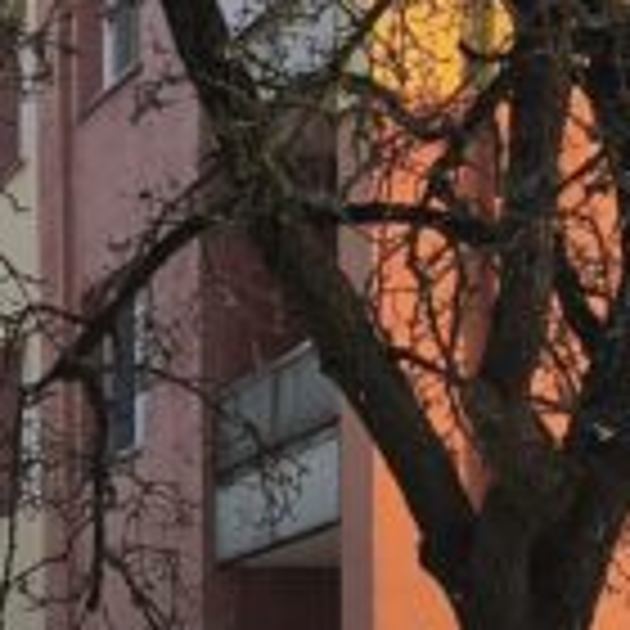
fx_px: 3068
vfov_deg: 11.4
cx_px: -90
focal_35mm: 149
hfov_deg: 11.5
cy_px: 846
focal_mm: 6.18
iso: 50
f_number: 1.65
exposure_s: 1/238
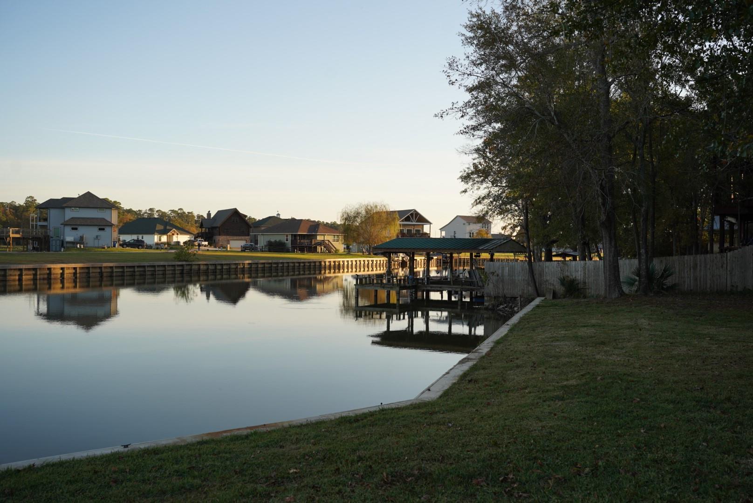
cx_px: 376
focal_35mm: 35
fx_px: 733
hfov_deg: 54.4
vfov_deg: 37.9
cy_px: 252
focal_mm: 35
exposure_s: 1/200
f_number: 4.5
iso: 100
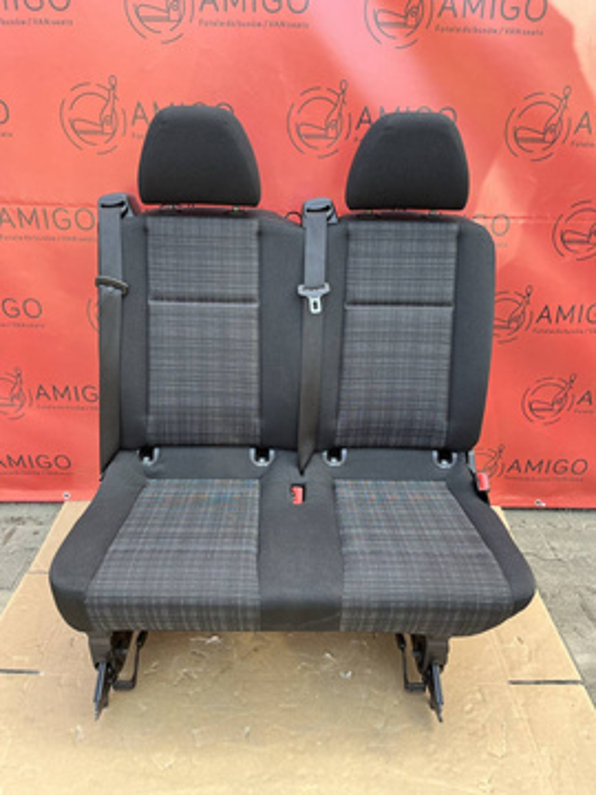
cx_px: 298
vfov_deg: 67.3
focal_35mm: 26
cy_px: 398
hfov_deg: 53.1
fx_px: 597
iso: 80
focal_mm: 5.1
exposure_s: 1/121
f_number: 1.6
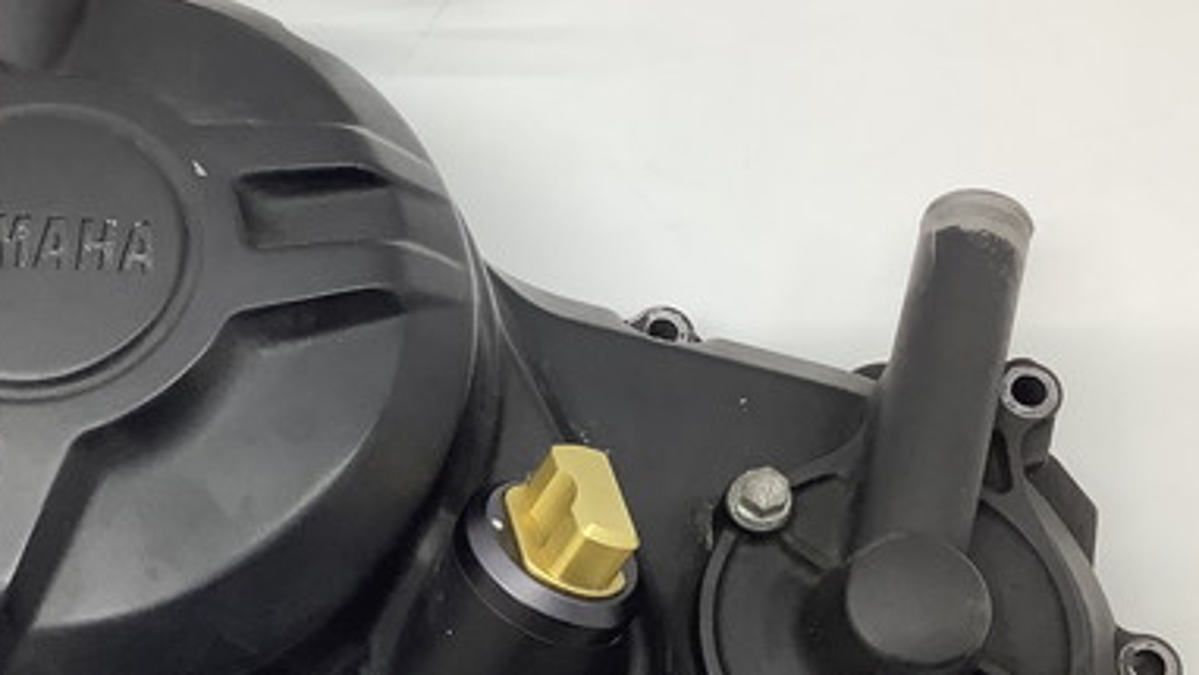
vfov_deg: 22.5
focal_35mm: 53
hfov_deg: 38.4
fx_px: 1685
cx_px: 345
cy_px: 499
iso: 80
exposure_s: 1/120
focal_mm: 3.3
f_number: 2.4
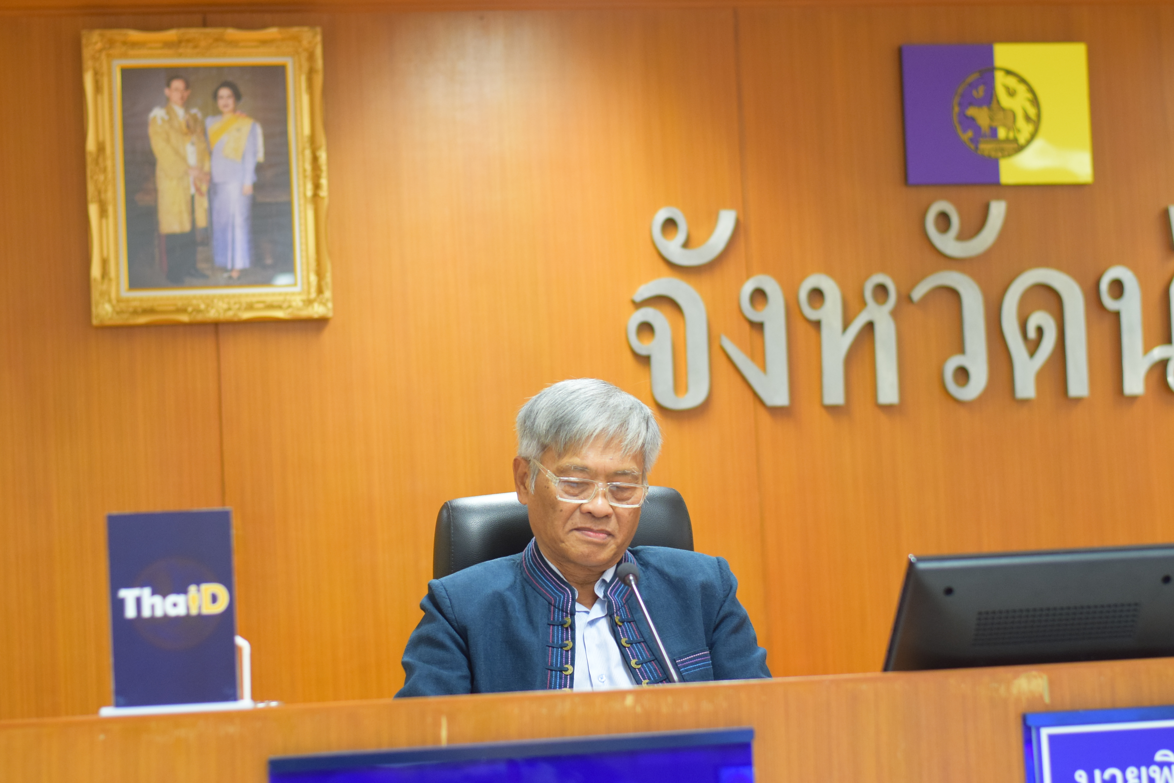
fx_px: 2446
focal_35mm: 75
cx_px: 587
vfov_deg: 18.2
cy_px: 392
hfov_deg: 27.0
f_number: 2.8
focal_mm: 50
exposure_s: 1/160
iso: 1250
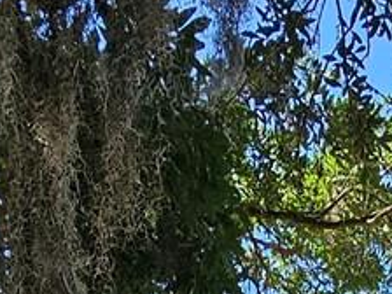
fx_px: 1053
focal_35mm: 93
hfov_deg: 19.7
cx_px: 488
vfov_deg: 12.3
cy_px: 728
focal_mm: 2.2
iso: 50
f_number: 2.2
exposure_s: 1/873
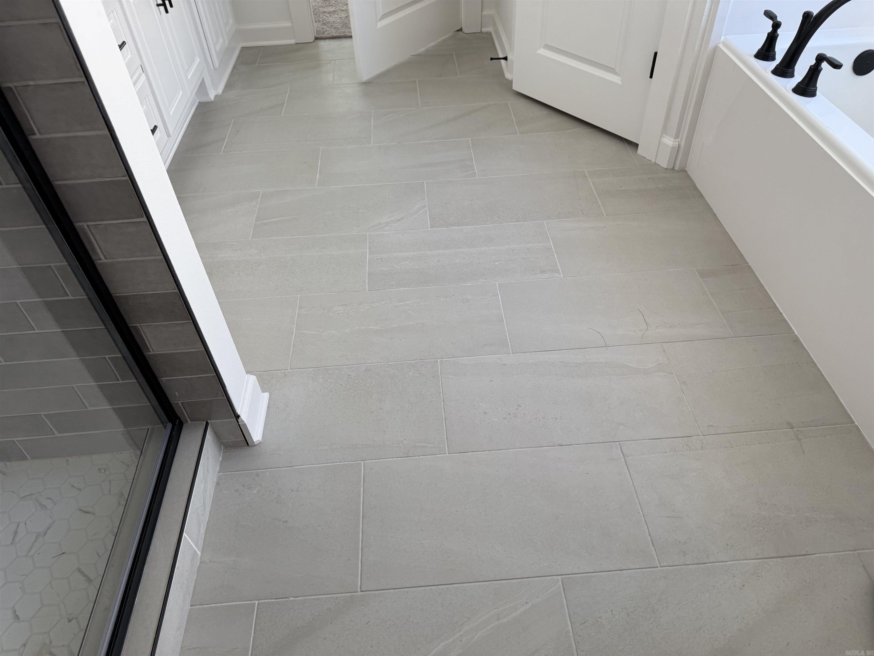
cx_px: 437
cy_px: 328
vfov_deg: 56.8
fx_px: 606
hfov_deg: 71.6
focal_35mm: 24
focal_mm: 6.76
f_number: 1.78
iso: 80
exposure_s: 1/120
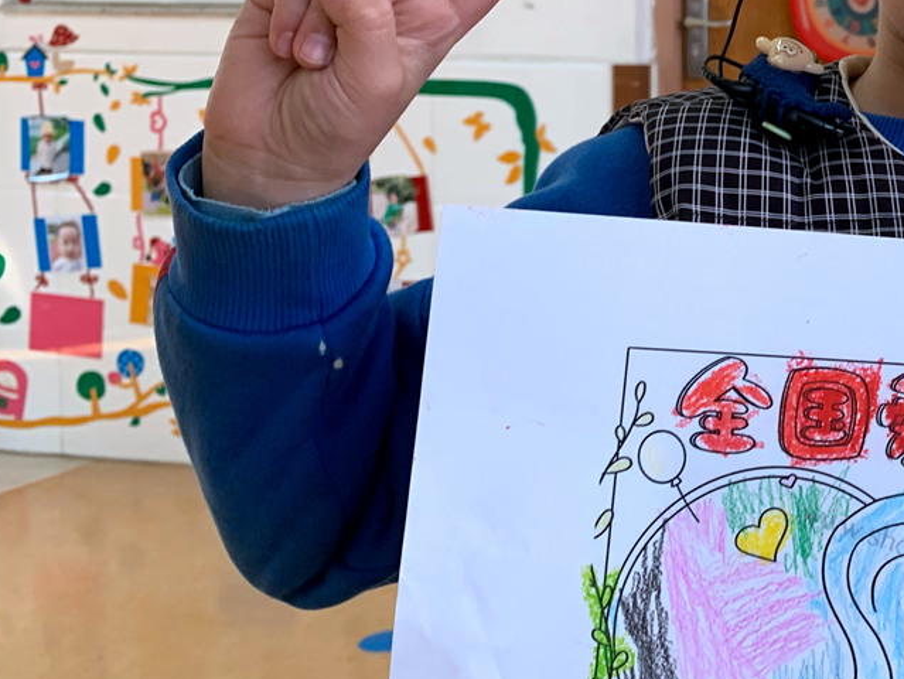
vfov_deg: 23.8
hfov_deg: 28.1
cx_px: 1051
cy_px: 182
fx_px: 1594
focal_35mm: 61
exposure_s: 1/100
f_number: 1.8
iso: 80
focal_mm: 4.25
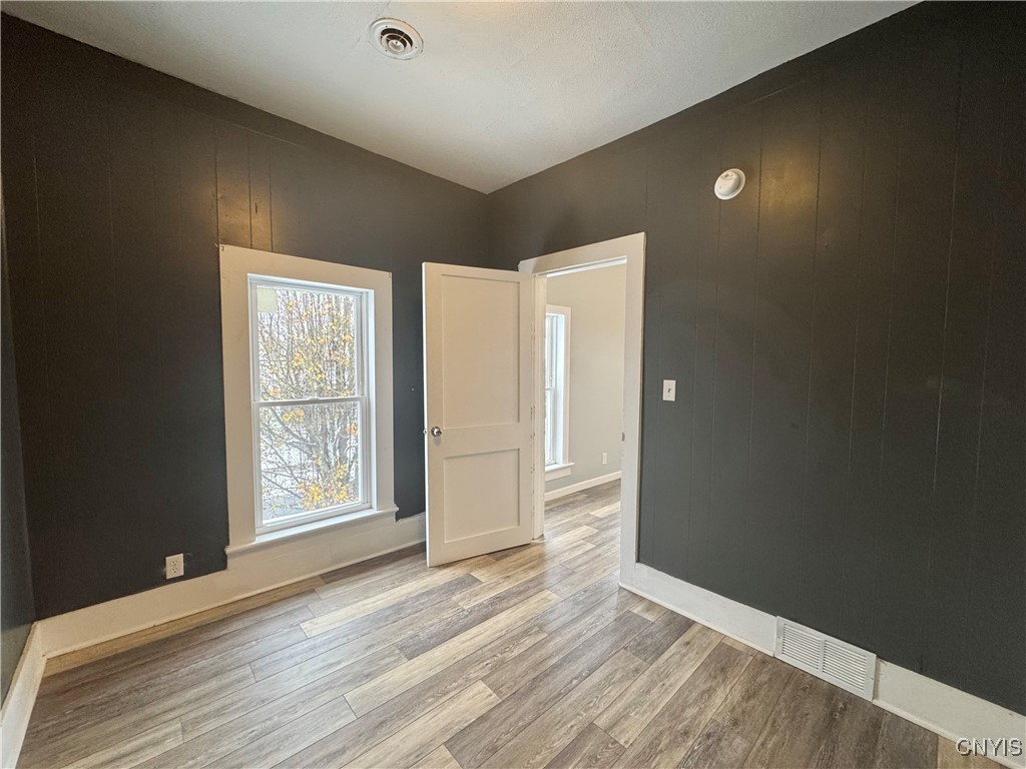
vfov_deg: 85.7
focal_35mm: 14
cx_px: 513
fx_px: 415
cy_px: 384
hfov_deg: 102.1
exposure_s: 1/60
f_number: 2.2
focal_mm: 2.22
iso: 200
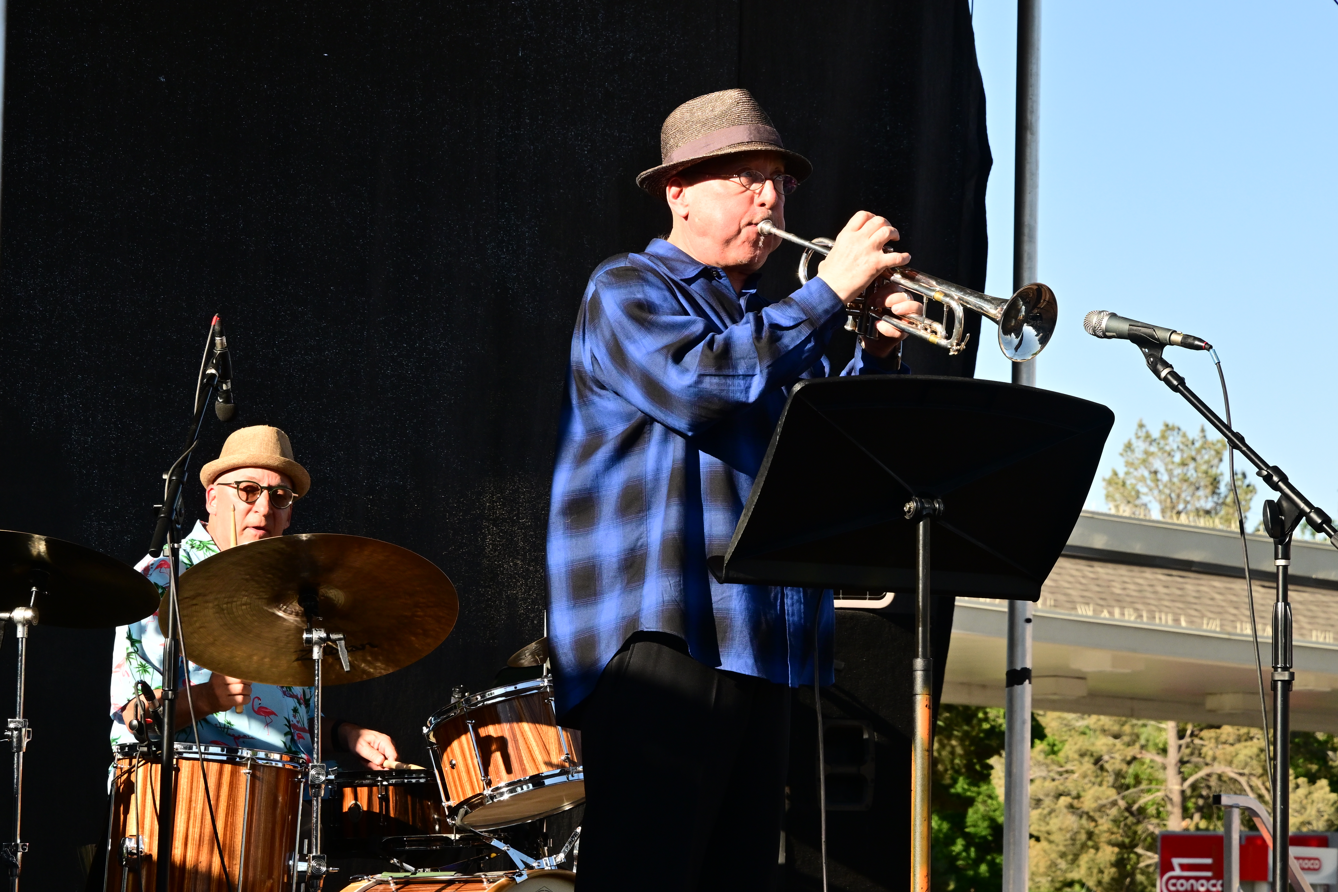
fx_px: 3901
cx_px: 669
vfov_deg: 13.0
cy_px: 446
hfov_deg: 19.5
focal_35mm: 105
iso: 560
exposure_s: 1/400
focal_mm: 70
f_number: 11
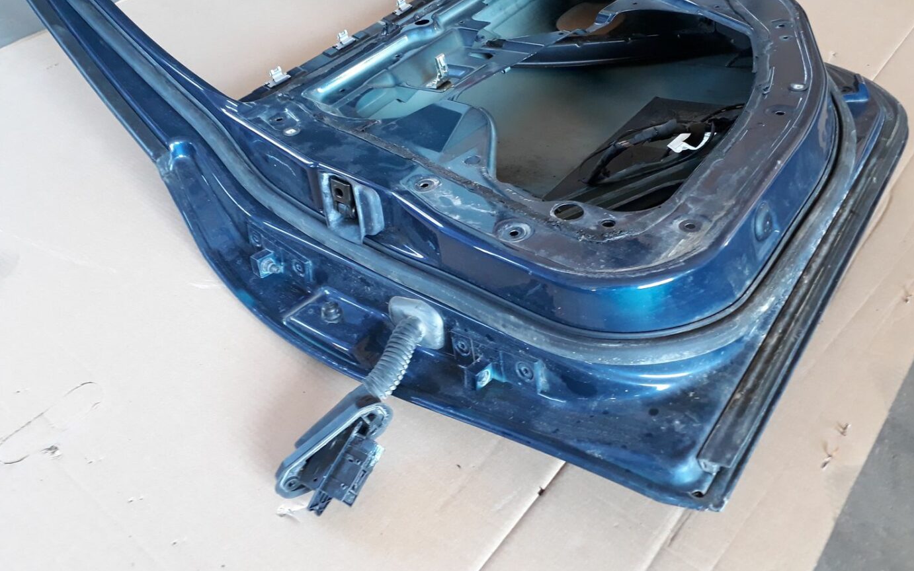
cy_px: 283
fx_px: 722
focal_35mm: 29
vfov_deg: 43.2
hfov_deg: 64.6
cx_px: 458
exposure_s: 1/25
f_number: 1.9
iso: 200
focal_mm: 3.6
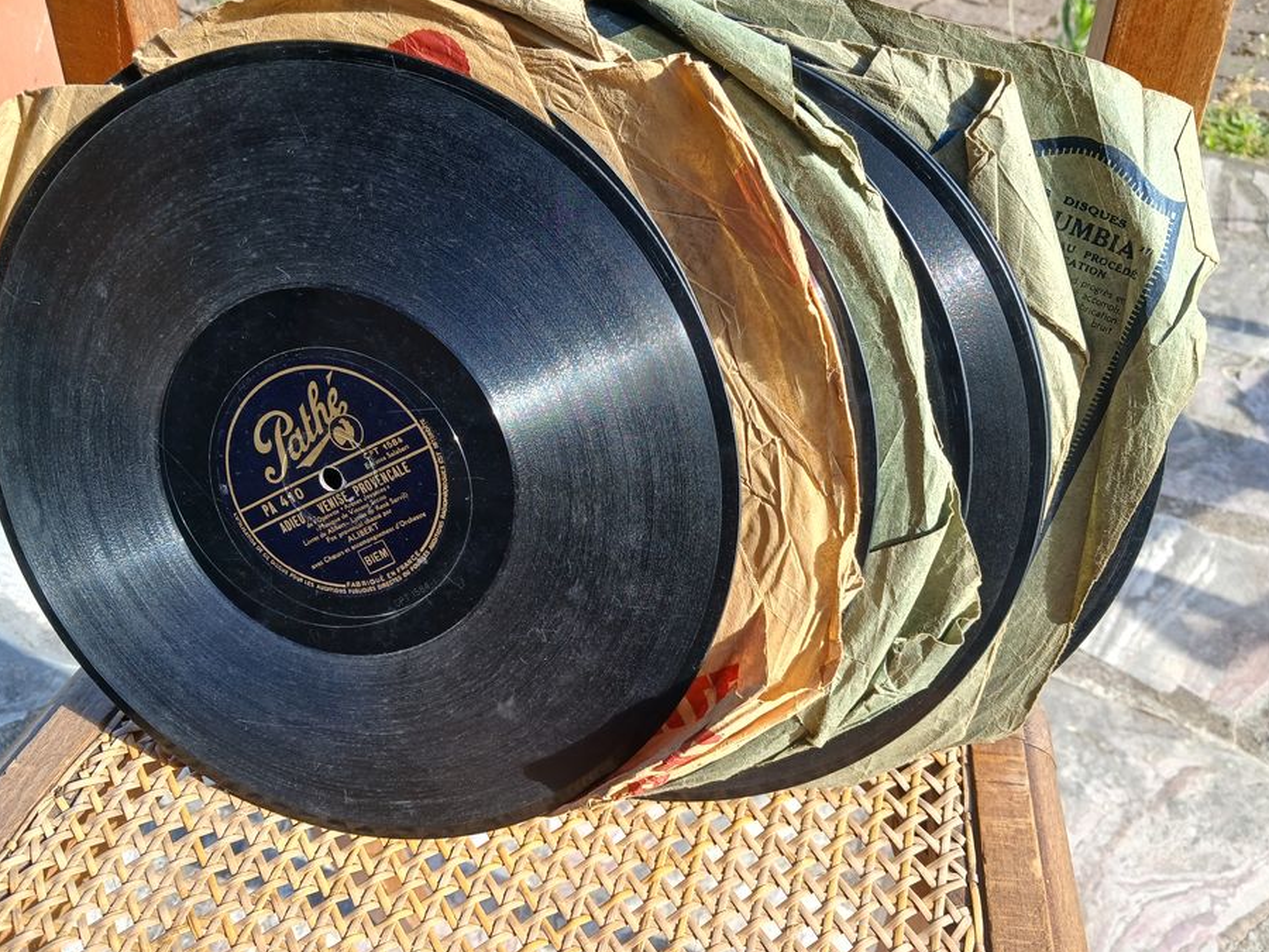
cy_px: 439
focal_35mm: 30
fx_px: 1100
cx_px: 629
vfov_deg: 46.8
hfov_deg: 60.0
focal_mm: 4
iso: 20
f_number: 1.8
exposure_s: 1/108
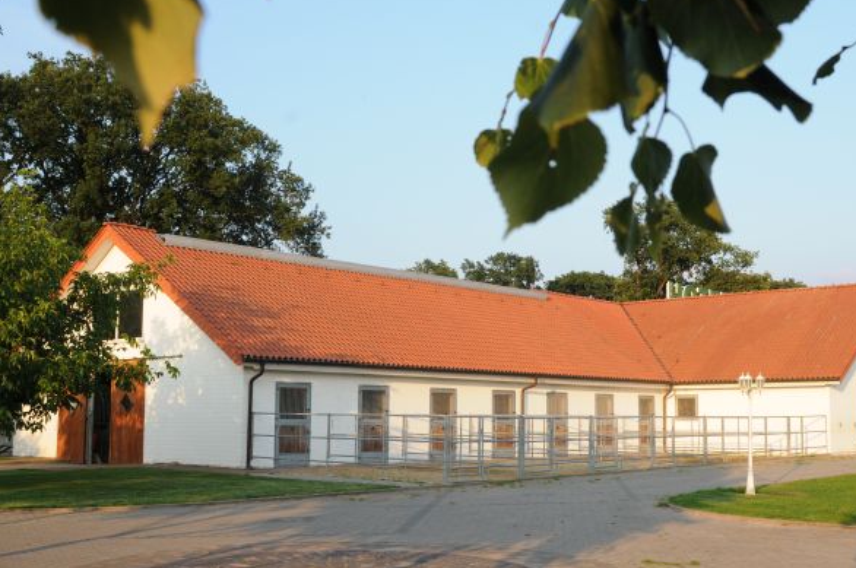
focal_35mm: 43
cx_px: 486
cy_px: 283
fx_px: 1021
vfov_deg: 31.1
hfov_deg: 45.4
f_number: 8
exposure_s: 1/125
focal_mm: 24
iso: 250
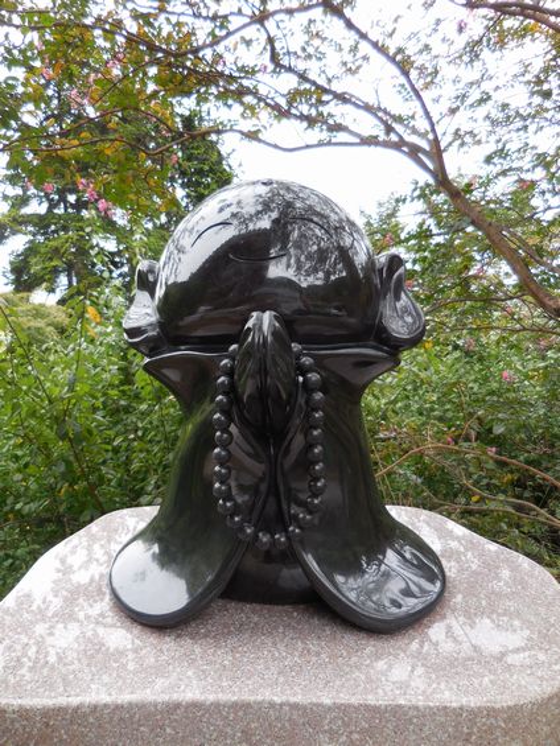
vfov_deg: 69.4
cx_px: 280
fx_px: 539
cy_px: 373
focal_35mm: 25
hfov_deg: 54.9
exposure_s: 1/50
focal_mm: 4.5
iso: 125
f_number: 3.3
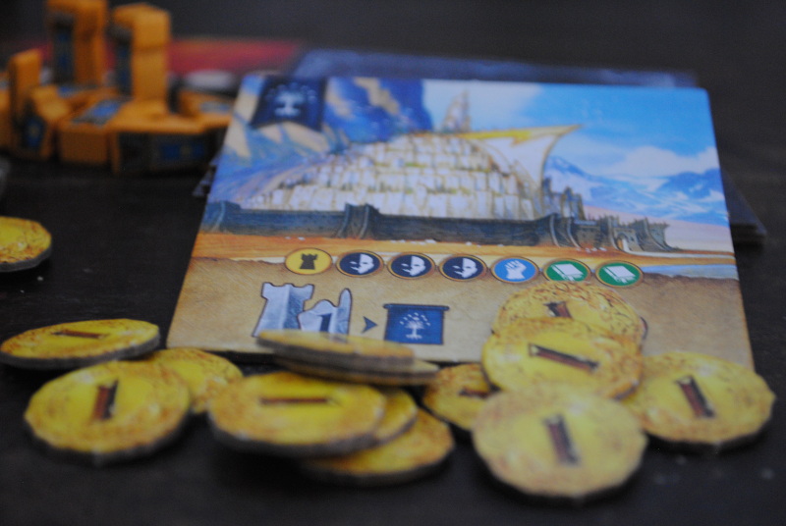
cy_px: 263
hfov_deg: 24.6
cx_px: 393
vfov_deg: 16.6
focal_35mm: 82
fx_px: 1804
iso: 800
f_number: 5.6
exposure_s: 1/20
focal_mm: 55
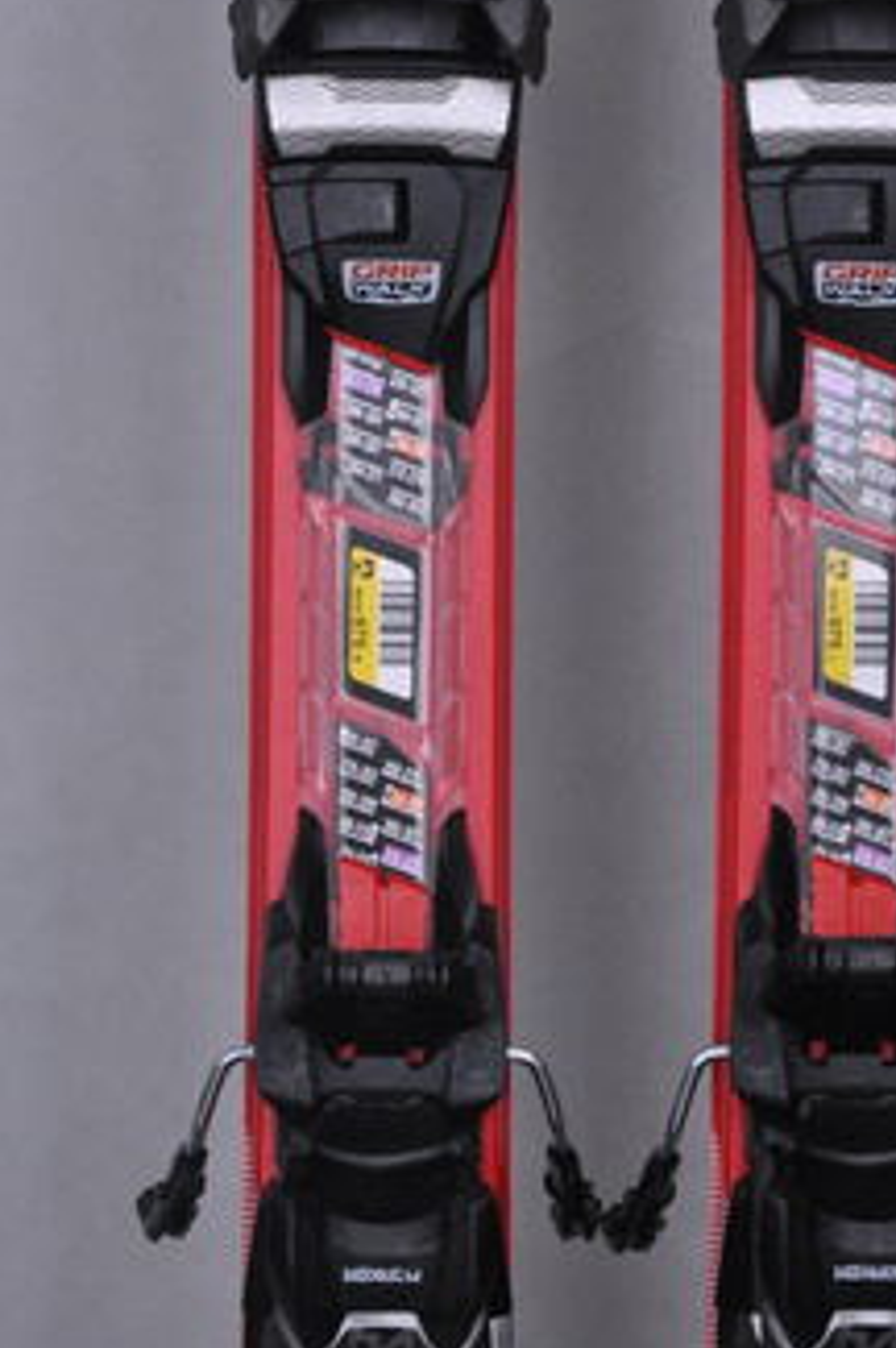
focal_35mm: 166
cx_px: 612
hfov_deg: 8.2
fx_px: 6210
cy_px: 705
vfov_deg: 12.4
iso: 3200
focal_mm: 80
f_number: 9.5
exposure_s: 1/125
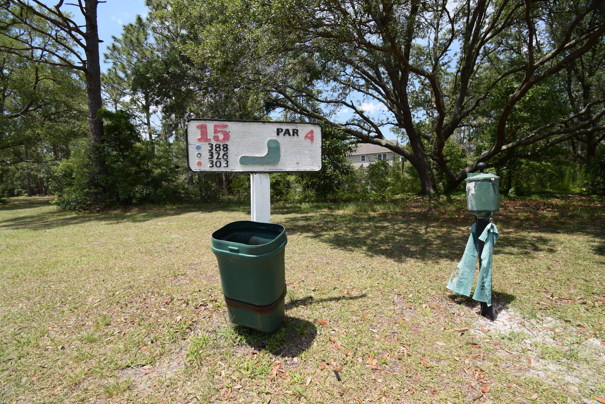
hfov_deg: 100.4
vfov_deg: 77.3
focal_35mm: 15
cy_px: 202
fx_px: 252
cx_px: 302
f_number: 8
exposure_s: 1/320
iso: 200
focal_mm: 10
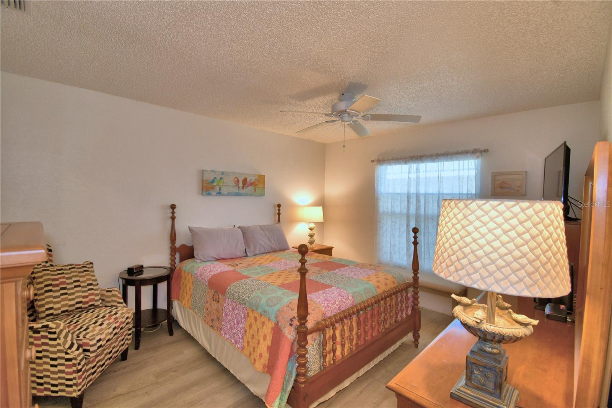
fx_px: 255
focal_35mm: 15
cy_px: 204
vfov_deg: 77.3
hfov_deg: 100.4
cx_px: 306
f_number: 4.5
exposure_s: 1/60
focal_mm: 10
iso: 200
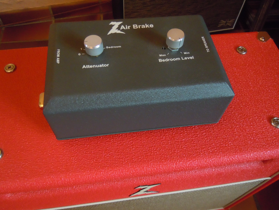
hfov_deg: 60.0
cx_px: 140
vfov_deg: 46.8
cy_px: 105
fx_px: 242
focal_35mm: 30
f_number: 3.5
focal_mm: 5.4
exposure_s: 1/25
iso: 800
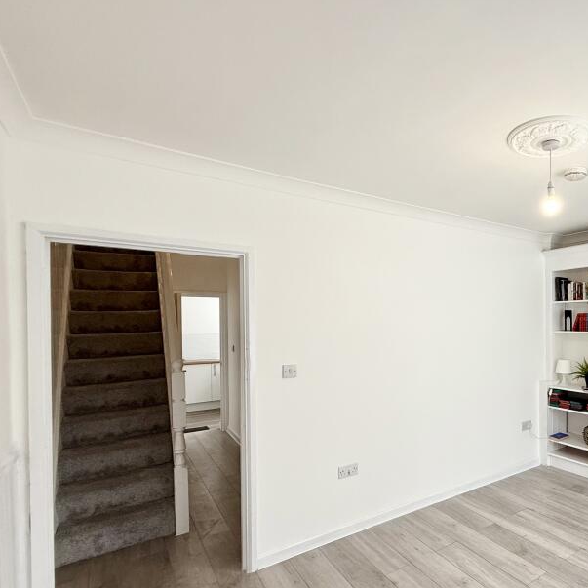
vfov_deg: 72.0
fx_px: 404
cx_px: 477
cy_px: 324
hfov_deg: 65.2
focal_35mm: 21
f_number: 2.2
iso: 160
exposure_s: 1/100
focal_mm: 2.22
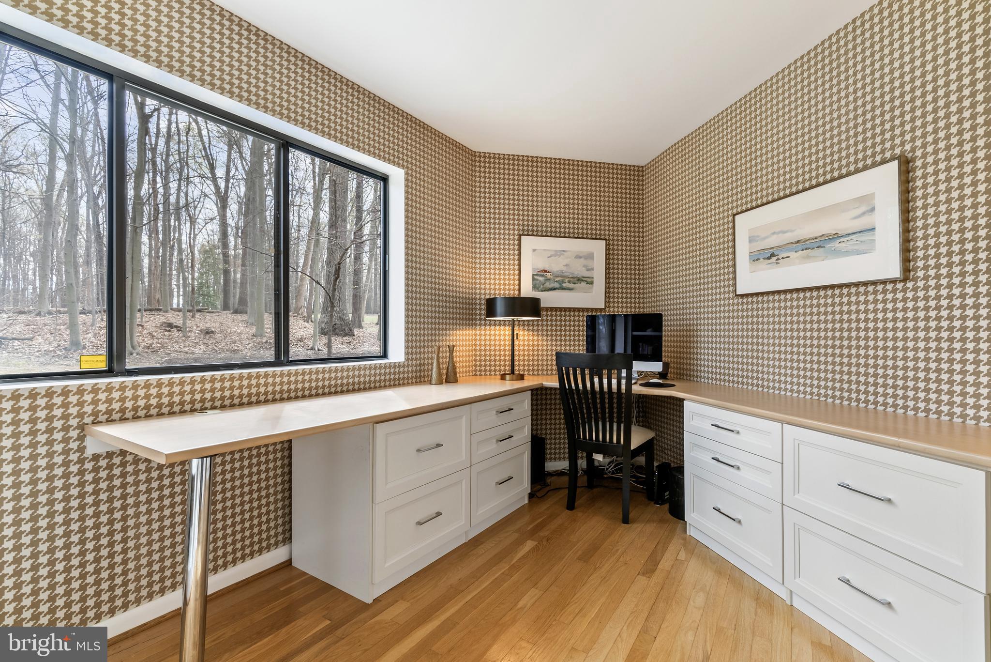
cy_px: 331
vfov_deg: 73.8
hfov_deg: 96.7
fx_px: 441
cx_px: 496
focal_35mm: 16
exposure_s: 1/8
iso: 500
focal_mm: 16
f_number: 9
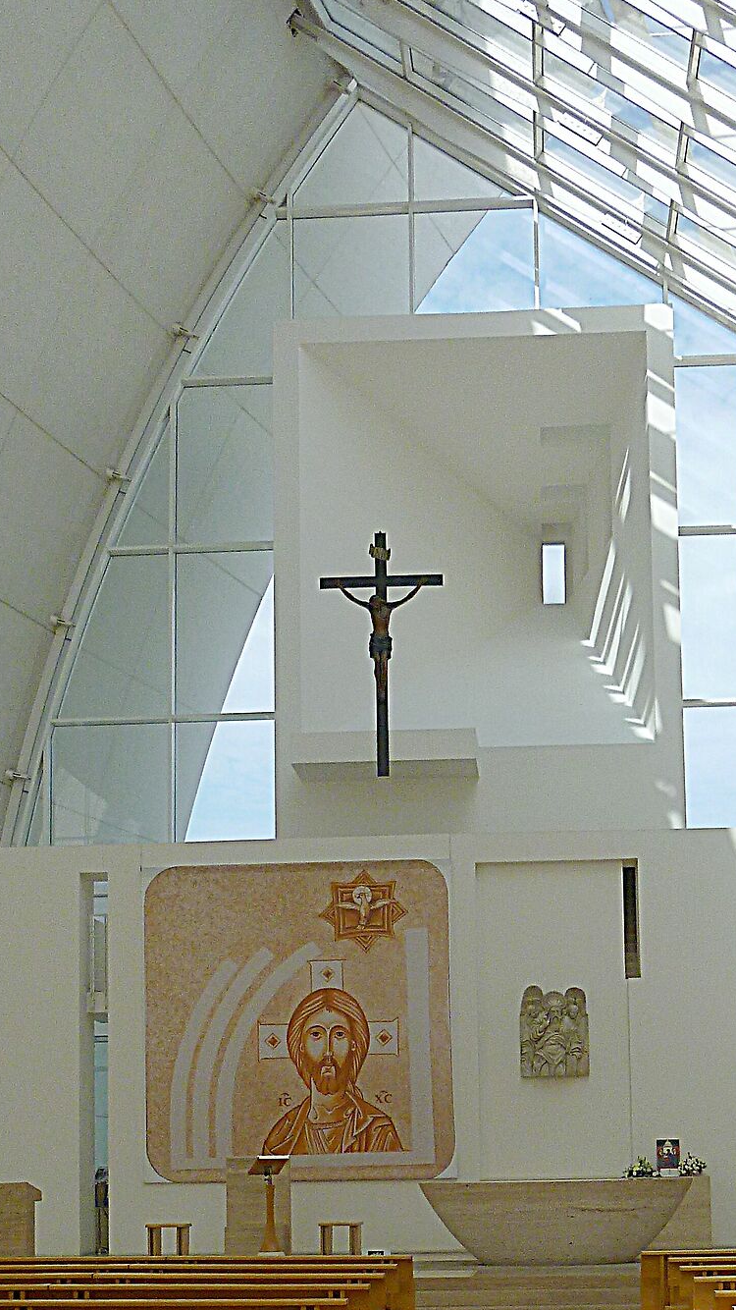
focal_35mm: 49
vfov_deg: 40.4
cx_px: 437
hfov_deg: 24.4
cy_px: 1051
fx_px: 1701
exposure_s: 1/640
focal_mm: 4.5
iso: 100
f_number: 3.1
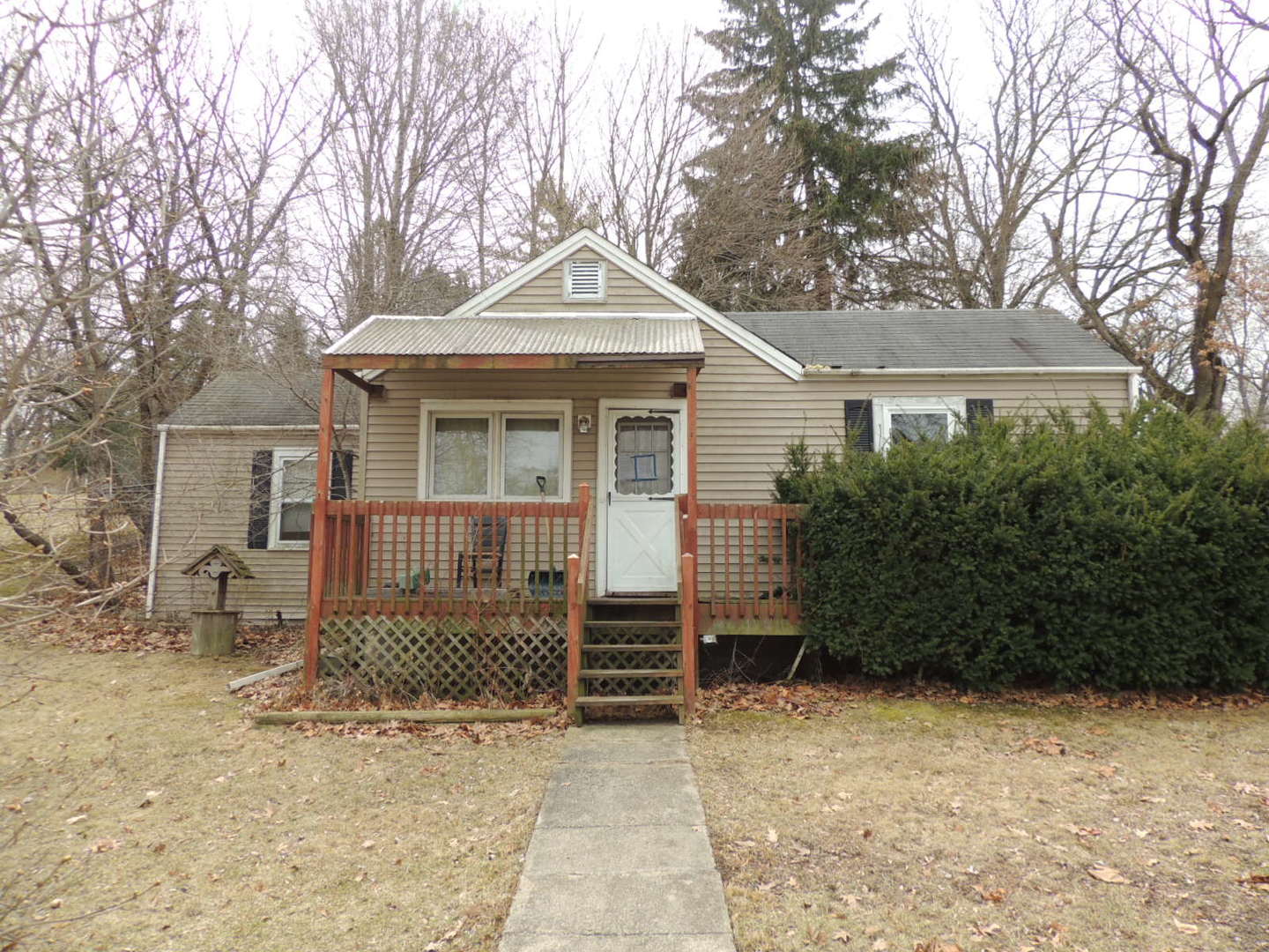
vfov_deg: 56.8
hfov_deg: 71.6
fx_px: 880
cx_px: 634
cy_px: 476
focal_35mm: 24
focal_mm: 4.3
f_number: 3
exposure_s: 1/400
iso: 100
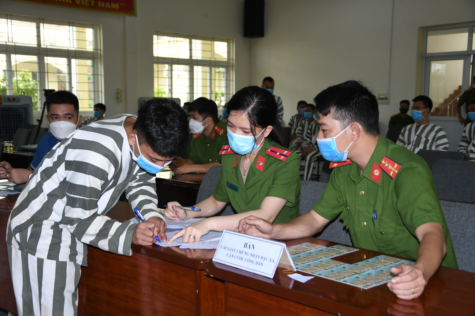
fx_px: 633
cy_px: 158
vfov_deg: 28.1
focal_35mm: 48
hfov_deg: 41.1
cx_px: 238
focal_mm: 32
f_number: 4.5
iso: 500
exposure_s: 1/200
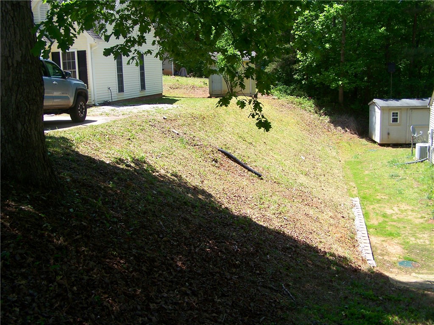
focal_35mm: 38
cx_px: 217
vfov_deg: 37.7
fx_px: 476
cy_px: 162
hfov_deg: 49.0
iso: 79
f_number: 2.8
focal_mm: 6.3
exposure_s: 1/417
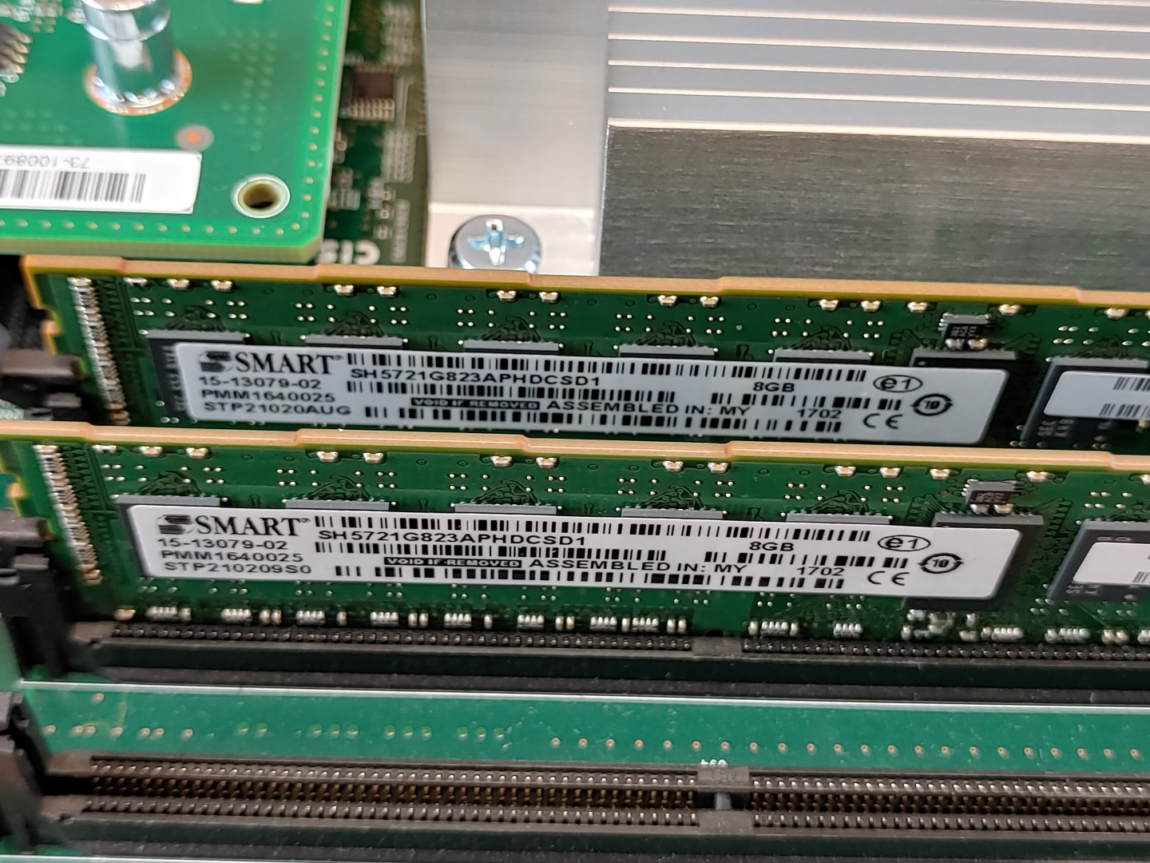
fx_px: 1628
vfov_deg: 29.7
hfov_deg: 38.9
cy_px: 432
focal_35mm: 49
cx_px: 575
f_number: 1.8
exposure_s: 1/40
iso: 100
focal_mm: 4.36
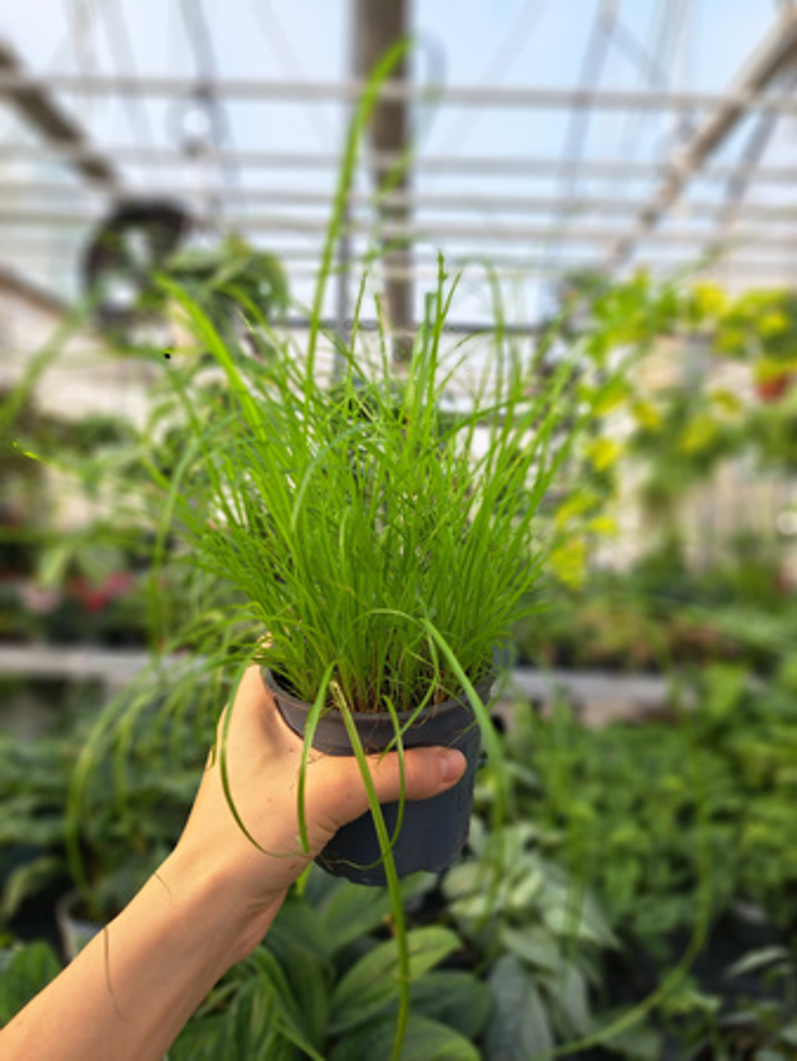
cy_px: 530
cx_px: 398
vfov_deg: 71.6
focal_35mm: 24
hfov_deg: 56.9
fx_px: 736
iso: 50
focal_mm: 5.23
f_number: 1.8
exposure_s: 1/255
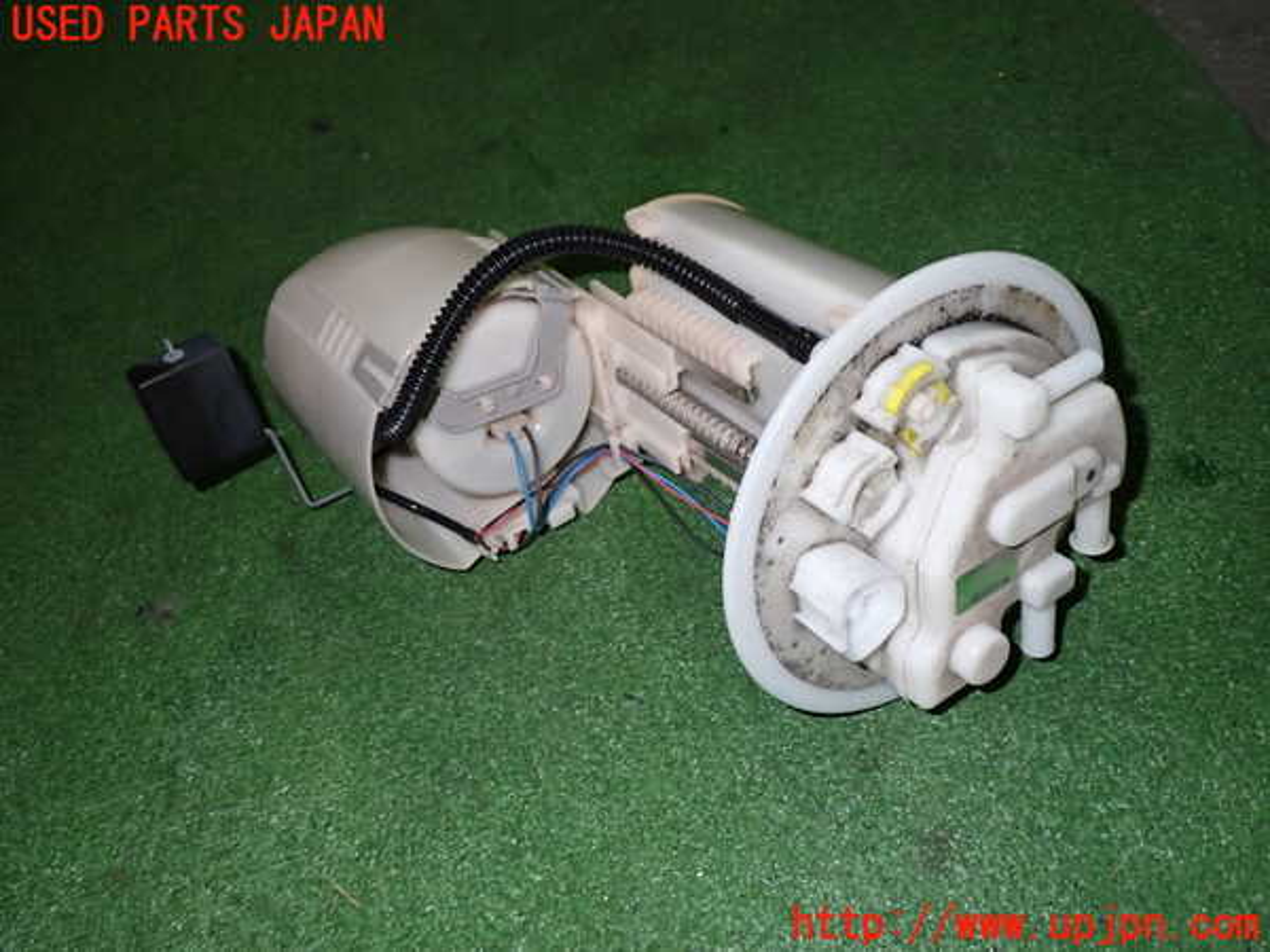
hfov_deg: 56.8
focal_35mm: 32
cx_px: 635
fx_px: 1174
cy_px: 476
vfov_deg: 44.2
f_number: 7.1
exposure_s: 1/30
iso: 320
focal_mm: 5.79
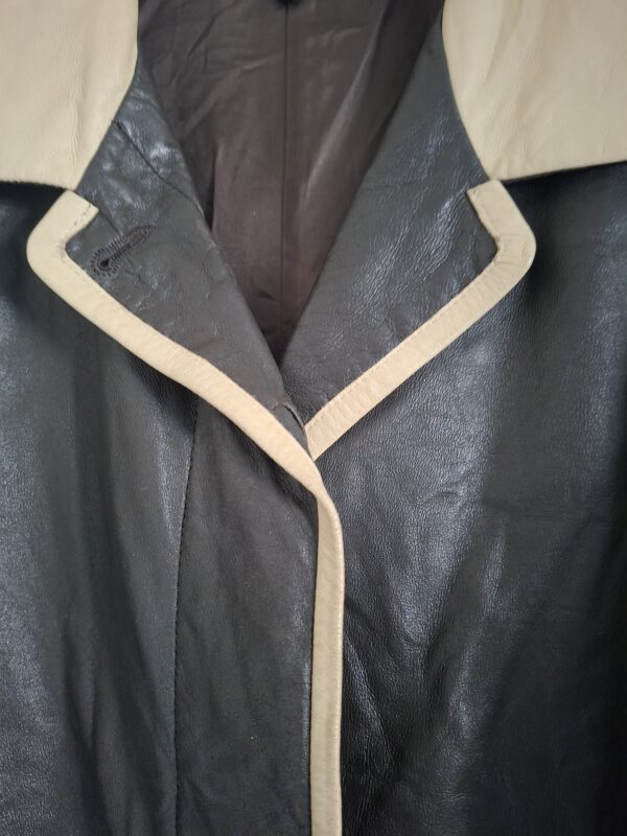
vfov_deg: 73.9
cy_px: 418
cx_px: 314
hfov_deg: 58.9
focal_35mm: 23
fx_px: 555
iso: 500
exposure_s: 1/25
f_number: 1.8
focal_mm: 5.54
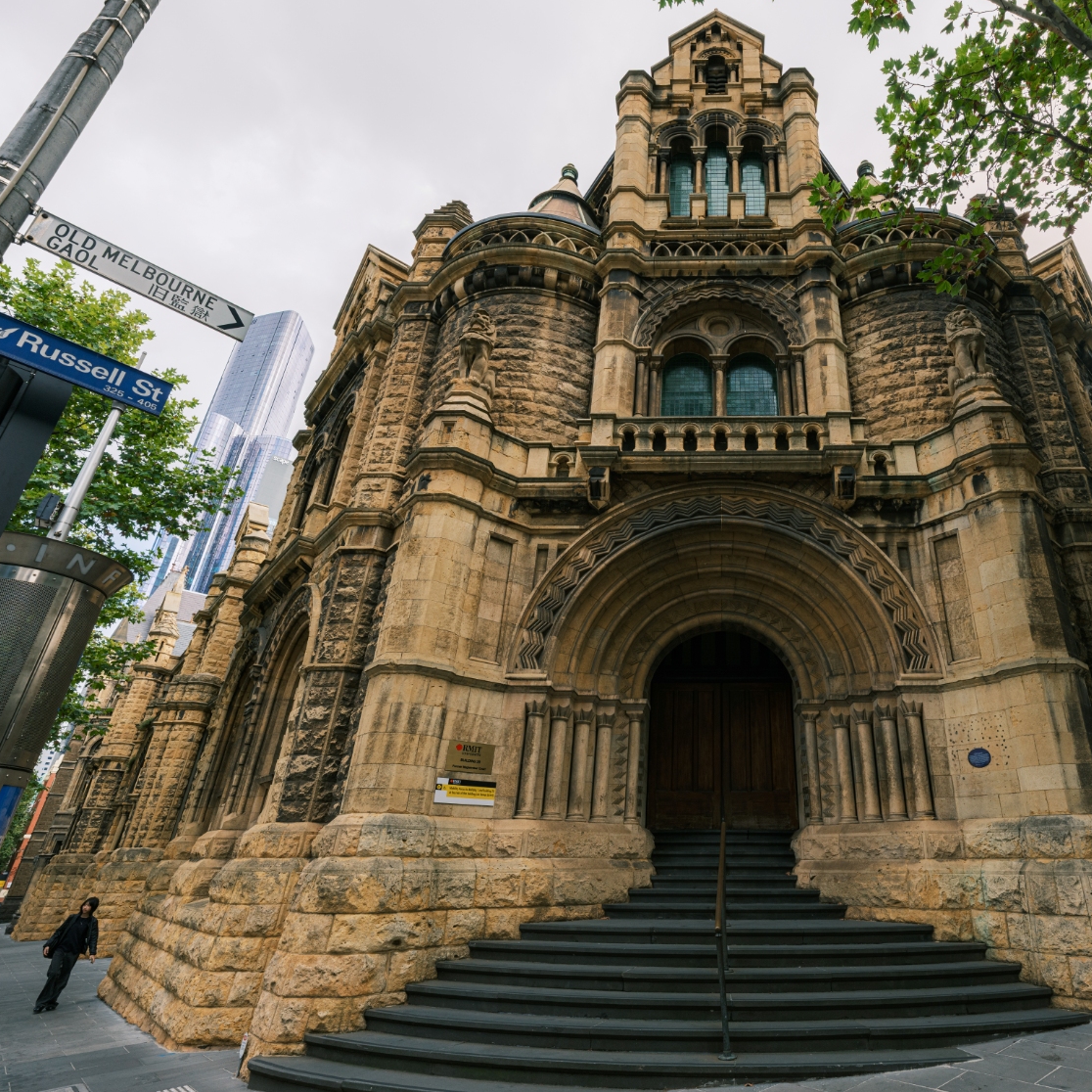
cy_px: 545
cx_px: 704
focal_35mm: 19
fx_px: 678
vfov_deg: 77.7
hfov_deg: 75.9
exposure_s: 1/200
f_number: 8
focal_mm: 20
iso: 800
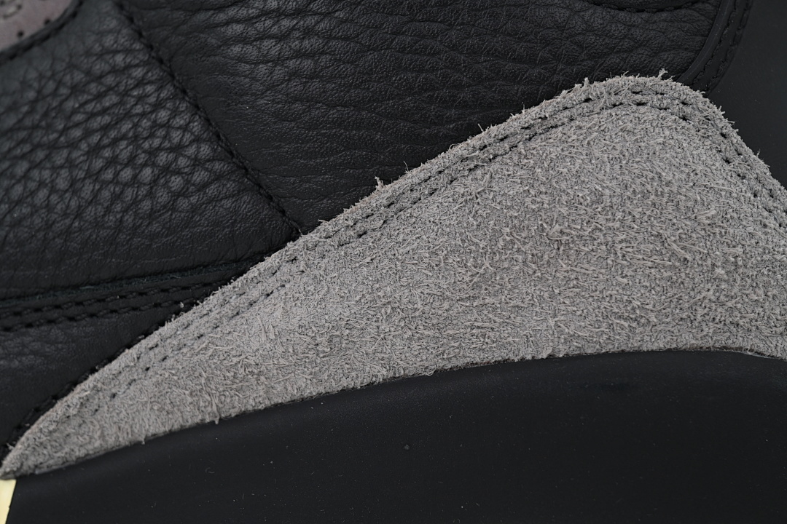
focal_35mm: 101
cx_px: 394
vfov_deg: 13.6
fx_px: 2208
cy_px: 262
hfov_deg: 20.2
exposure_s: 1/100
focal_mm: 101
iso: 400
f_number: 10
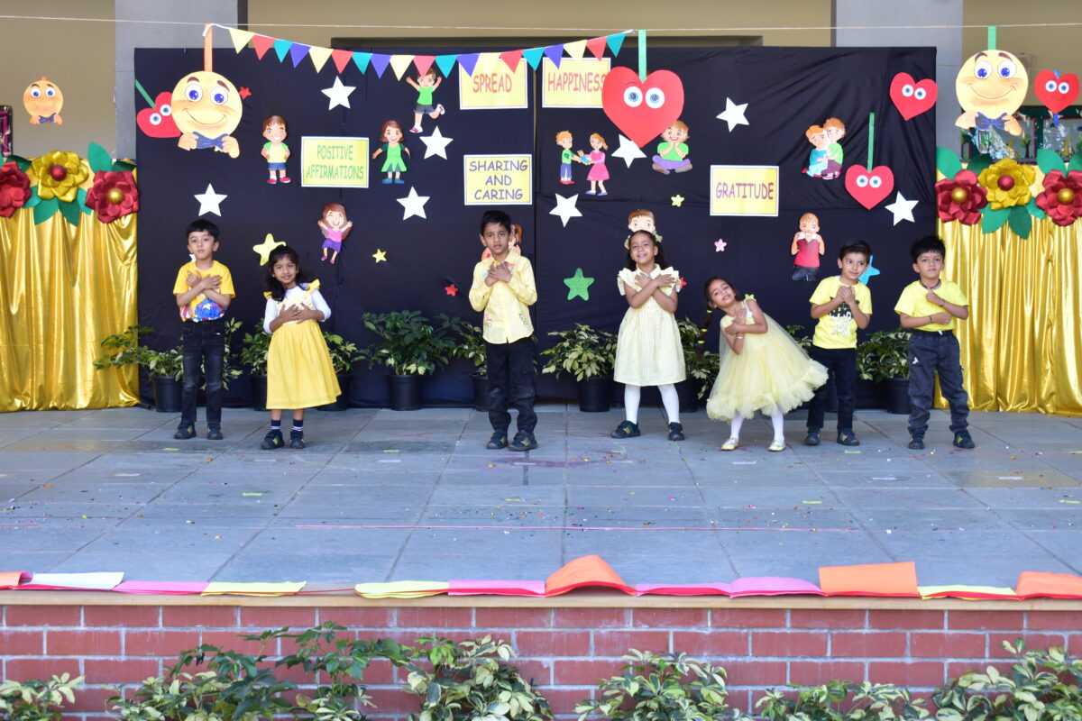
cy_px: 360
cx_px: 541
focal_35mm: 63
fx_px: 1893
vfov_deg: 21.6
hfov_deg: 31.9
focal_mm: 42
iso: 250
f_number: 5.6
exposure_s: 1/60
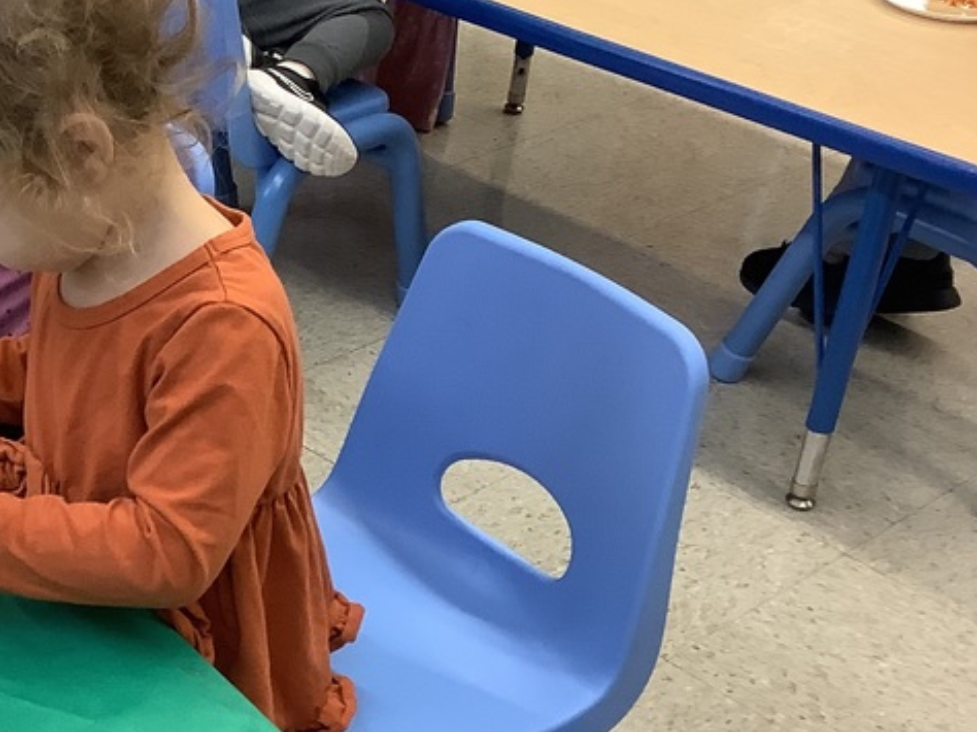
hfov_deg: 27.4
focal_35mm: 67
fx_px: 1890
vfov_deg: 21.8
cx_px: 12
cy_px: 491
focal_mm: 3.3
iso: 125
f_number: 2.4
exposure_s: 1/60
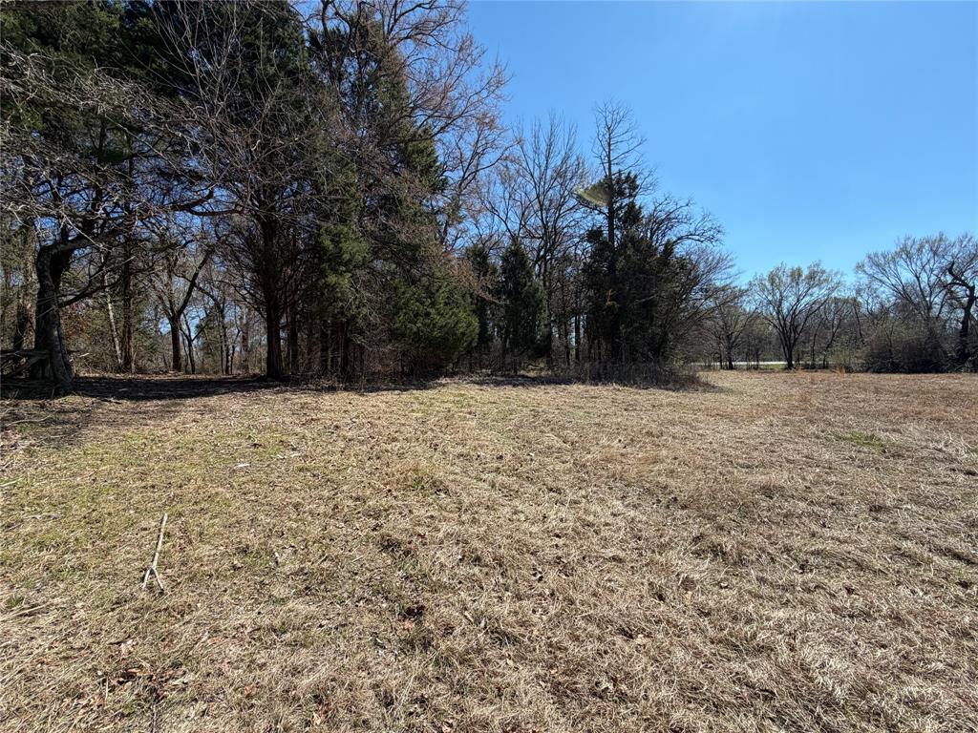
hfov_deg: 102.1
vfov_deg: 85.7
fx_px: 396
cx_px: 489
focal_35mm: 14
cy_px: 366
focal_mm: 2.22
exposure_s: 1/770
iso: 32
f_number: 2.2
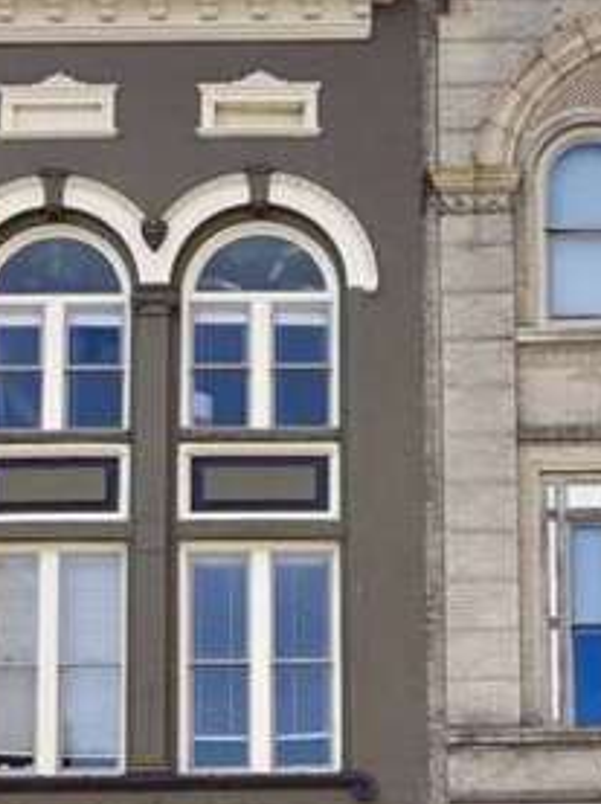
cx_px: 508
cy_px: 894
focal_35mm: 81
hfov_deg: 18.0
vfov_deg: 22.7
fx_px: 1879
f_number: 1.8
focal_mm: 3.99
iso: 20
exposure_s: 1/666
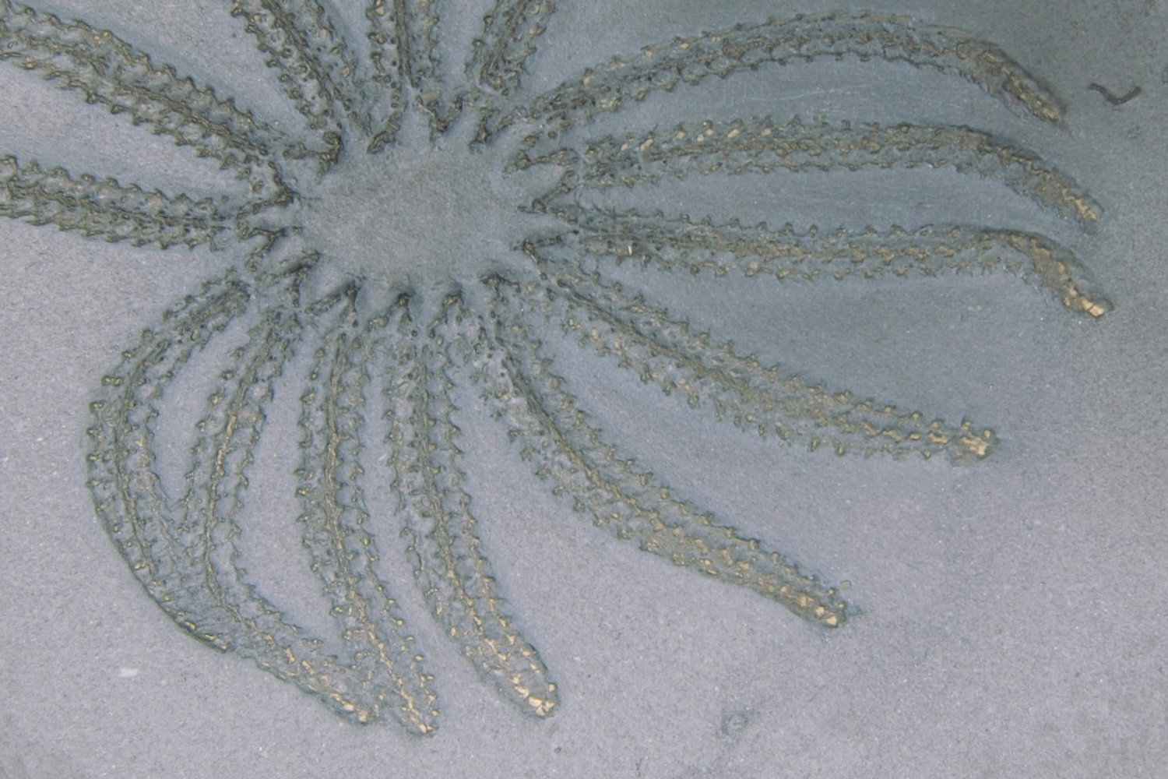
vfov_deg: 36.9
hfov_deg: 53.1
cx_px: 584
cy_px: 390
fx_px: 1168
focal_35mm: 36
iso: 100
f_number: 7.1
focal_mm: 24
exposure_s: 1/10
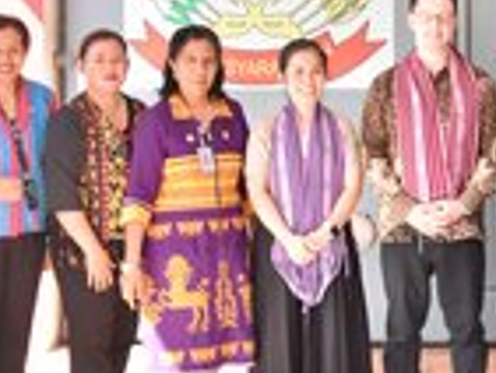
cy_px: 26
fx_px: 1334
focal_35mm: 93
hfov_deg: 20.7
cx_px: 436
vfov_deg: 15.7
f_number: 5
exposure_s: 1/1000
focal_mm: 22
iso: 2000
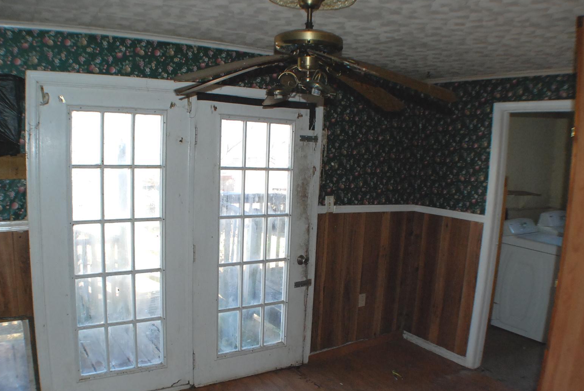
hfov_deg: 53.5
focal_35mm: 36
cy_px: 235
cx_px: 269
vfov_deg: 37.2
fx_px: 579
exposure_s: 1/200
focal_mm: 19
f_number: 6.3
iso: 1000
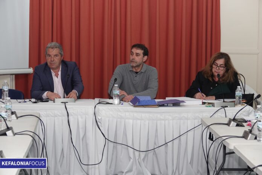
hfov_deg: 17.8
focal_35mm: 115
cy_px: 88
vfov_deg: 11.9
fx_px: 837
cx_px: 131
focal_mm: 42.08
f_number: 4
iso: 400
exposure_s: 1/60
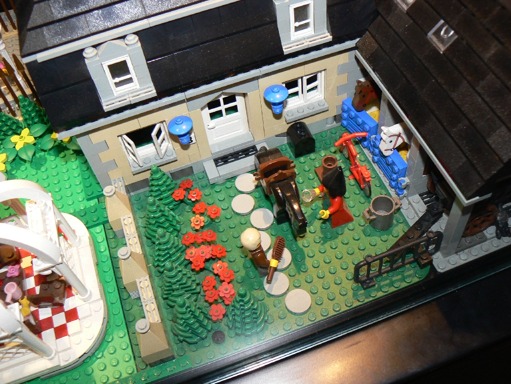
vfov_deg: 39.7
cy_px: 192
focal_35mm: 36
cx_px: 256
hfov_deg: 51.4
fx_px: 531
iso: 100
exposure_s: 1/30
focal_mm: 6
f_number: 2.8
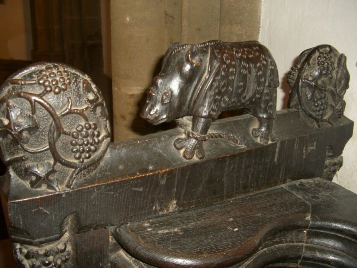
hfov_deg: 49.0
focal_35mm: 38
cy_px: 134
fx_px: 392
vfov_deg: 37.7
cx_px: 178
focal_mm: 7.9
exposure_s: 1/30
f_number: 2.8
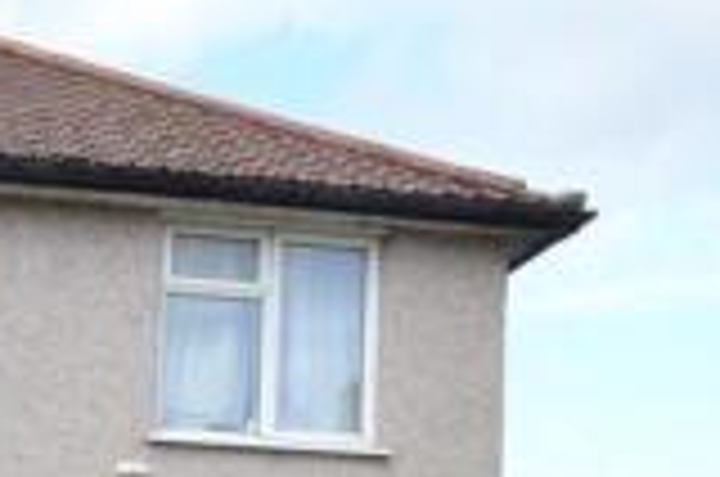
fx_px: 1477
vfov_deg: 16.7
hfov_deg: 25.3
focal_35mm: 74
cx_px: -86
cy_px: 716
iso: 100
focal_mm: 12
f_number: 5.6
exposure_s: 1/125
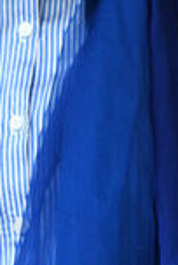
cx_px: -12
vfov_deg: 3.3
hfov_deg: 2.2
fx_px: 4577
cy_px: -23
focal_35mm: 620
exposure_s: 1/15
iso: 200
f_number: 10
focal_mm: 105
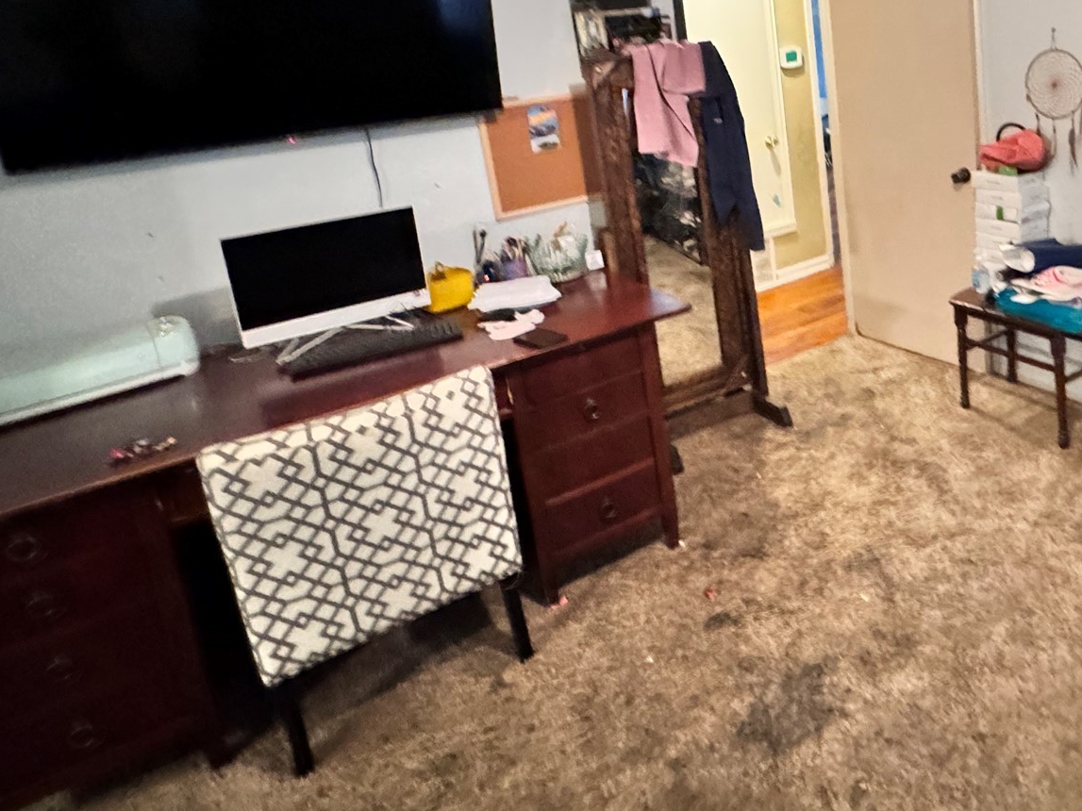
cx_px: 789
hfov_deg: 65.8
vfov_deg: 52.5
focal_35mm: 25
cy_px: 203
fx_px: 781
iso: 1250
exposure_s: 1/40
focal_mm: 2.22
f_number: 2.2
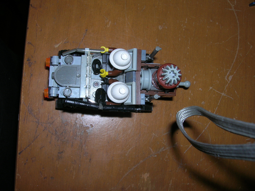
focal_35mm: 36
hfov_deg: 51.4
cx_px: 128
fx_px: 265
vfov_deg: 39.7
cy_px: 96
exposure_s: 1/60.1
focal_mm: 6
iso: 50
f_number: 4.9
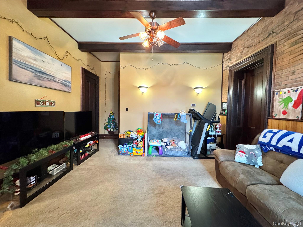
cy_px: 114
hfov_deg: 102.1
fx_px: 123
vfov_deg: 85.7
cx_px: 152
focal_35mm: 14
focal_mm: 2.22
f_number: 2.2
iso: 800
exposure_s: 1/60
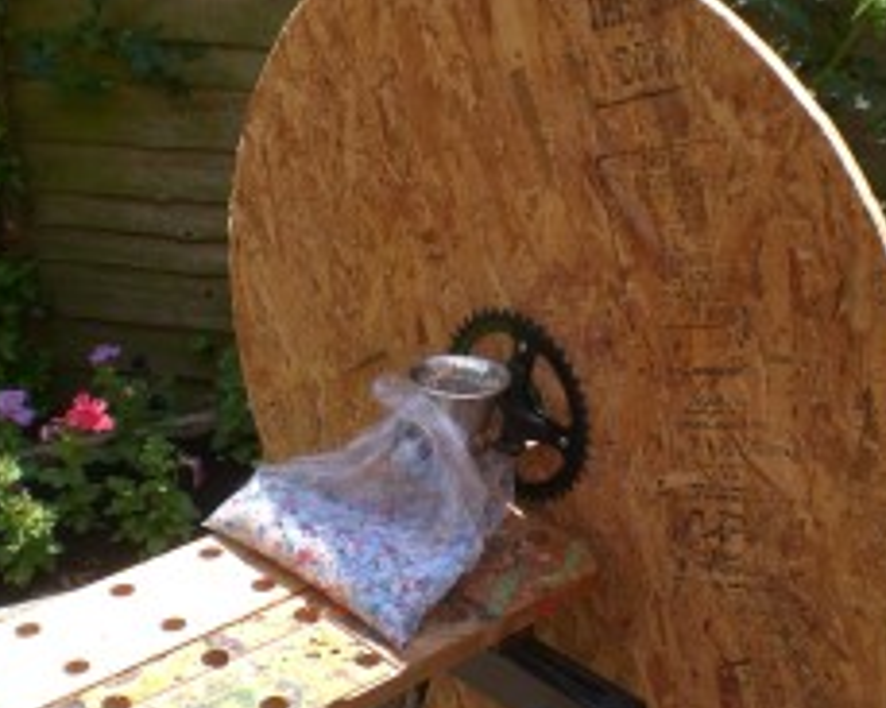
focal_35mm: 61
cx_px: 487
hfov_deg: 31.0
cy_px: 418
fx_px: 1599
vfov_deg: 24.9
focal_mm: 6.3
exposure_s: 1/250
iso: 50
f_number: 4.4
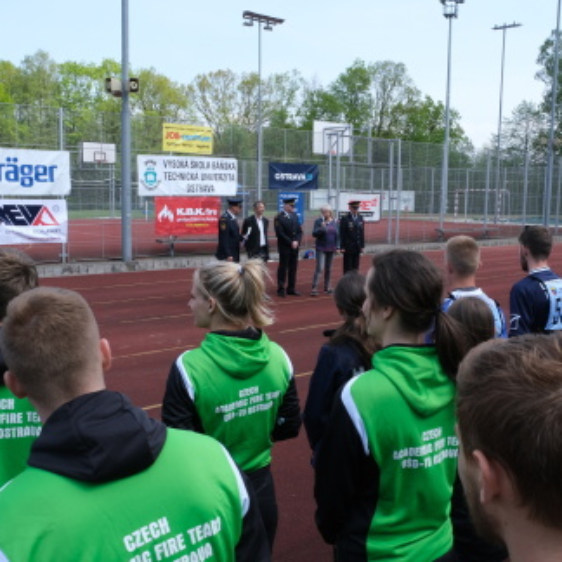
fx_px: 698
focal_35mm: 38
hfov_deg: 43.7
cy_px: 282
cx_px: 326
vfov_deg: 43.9
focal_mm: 19.5
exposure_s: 1/90
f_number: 16
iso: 500
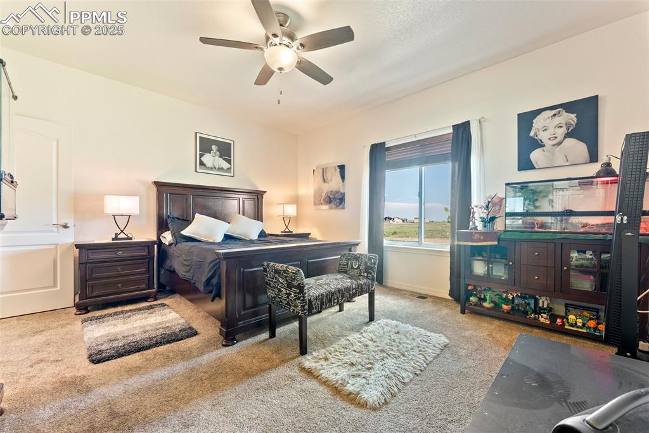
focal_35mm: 14
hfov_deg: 104.2
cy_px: 216
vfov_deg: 81.2
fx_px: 252
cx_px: 324
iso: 400
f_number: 9
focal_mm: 14
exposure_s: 1/2
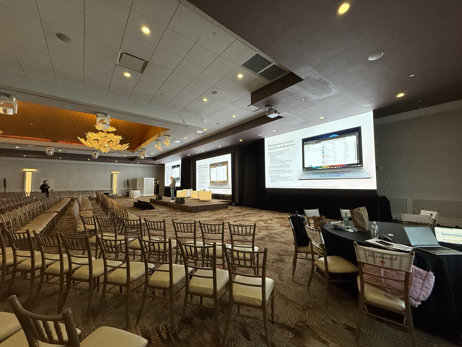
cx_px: 231
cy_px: 174
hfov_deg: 102.1
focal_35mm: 14
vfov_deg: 85.7
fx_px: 187
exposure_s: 1/120
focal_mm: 2.22
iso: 250
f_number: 2.2
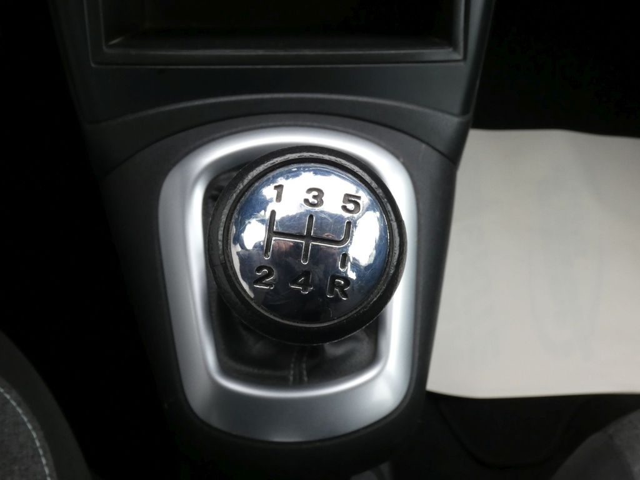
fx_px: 647
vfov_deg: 40.7
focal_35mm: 35
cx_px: 320
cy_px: 240
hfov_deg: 52.6
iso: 320
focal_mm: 6.2
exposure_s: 1/80
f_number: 5.6
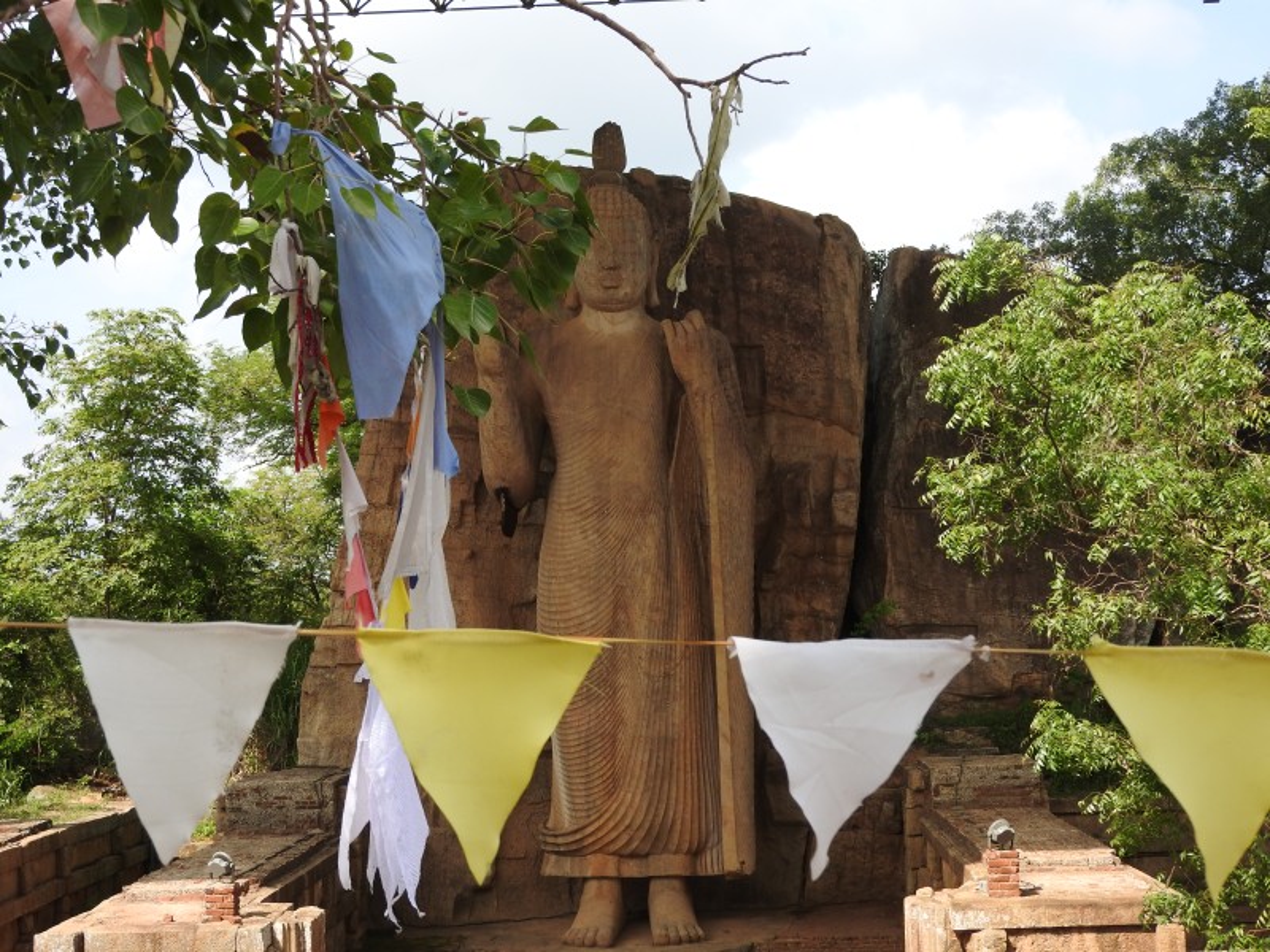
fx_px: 2018
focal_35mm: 55
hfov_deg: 34.9
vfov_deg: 26.6
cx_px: 635
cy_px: 476
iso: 100
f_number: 4
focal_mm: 9.9
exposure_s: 1/400
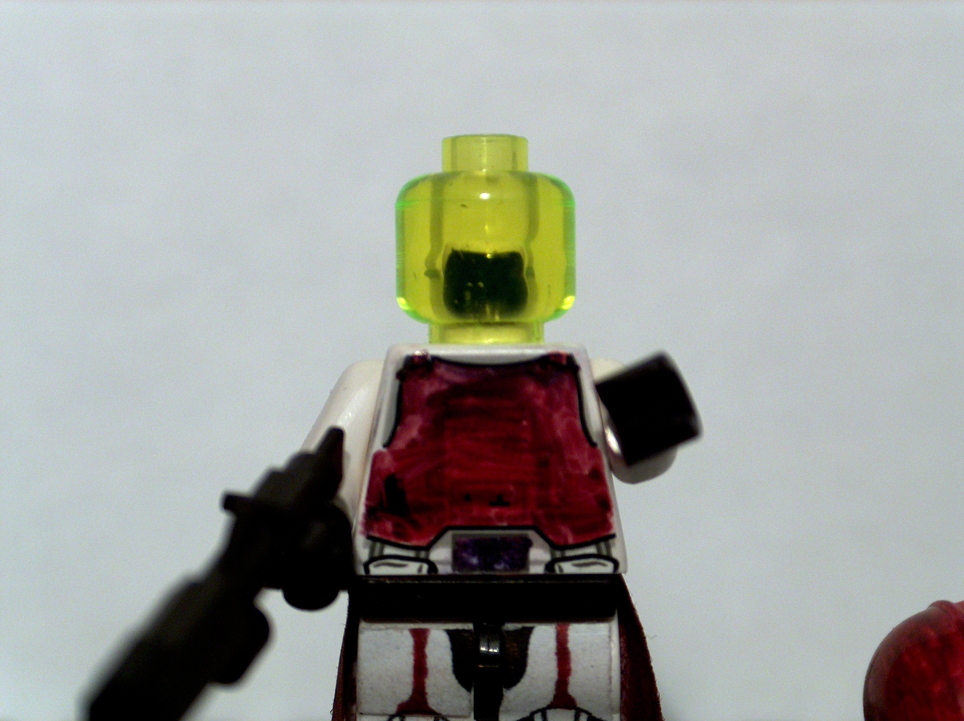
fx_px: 3228
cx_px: 482
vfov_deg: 12.8
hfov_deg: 17.0
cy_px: 360
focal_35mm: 116
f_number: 3
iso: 100
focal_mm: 23.76
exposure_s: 1/1.55
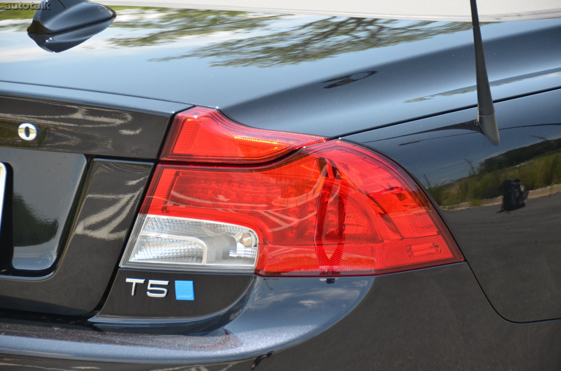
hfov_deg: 14.4
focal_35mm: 142
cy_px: 186
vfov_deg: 9.6
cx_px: 280
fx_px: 2216
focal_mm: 95
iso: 720
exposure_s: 1/1000
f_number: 5.3
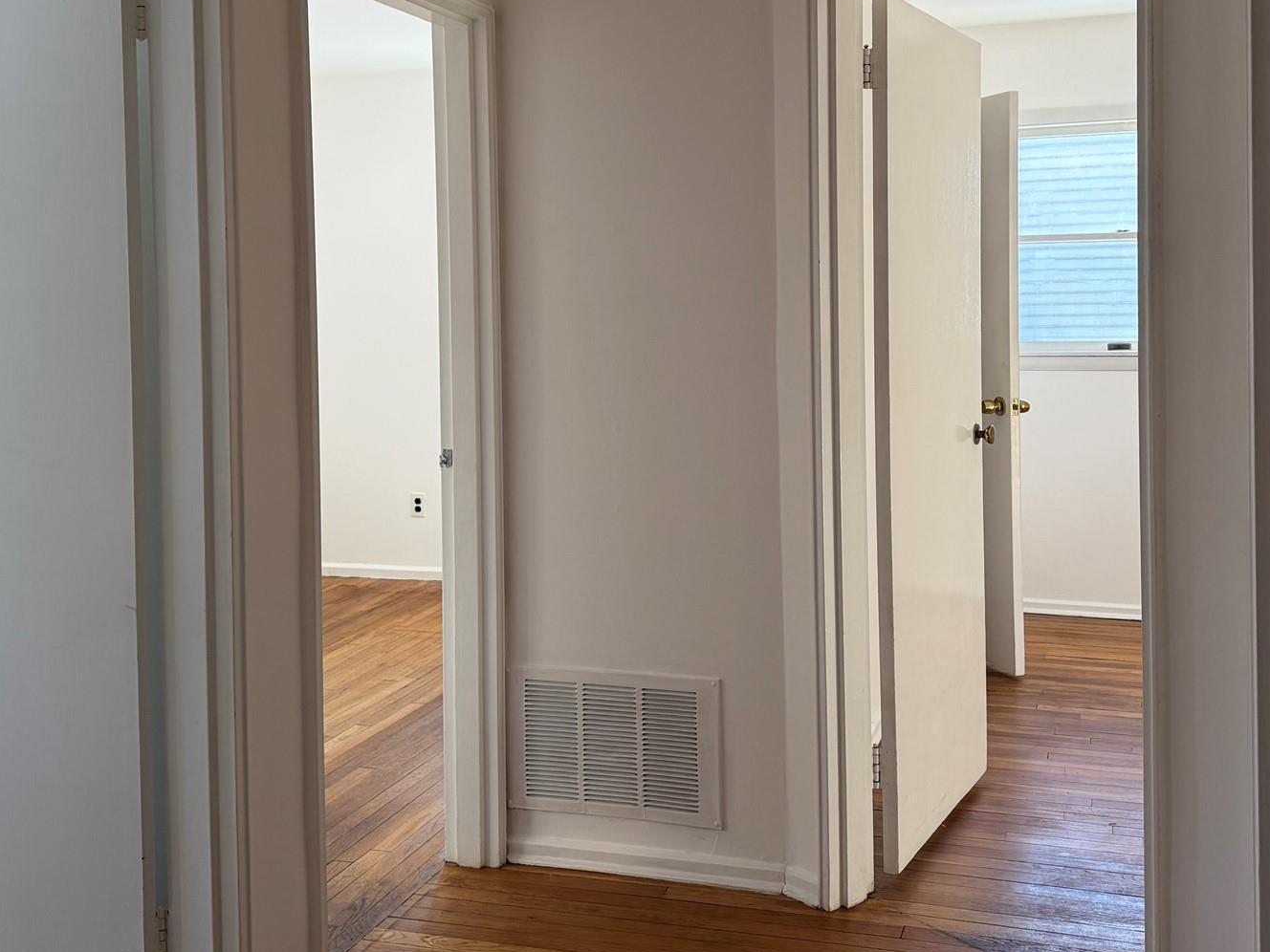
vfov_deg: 38.3
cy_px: 321
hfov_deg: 50.1
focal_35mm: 37
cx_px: 657
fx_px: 1357
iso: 160
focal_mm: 6.76
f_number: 1.78
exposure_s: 1/170
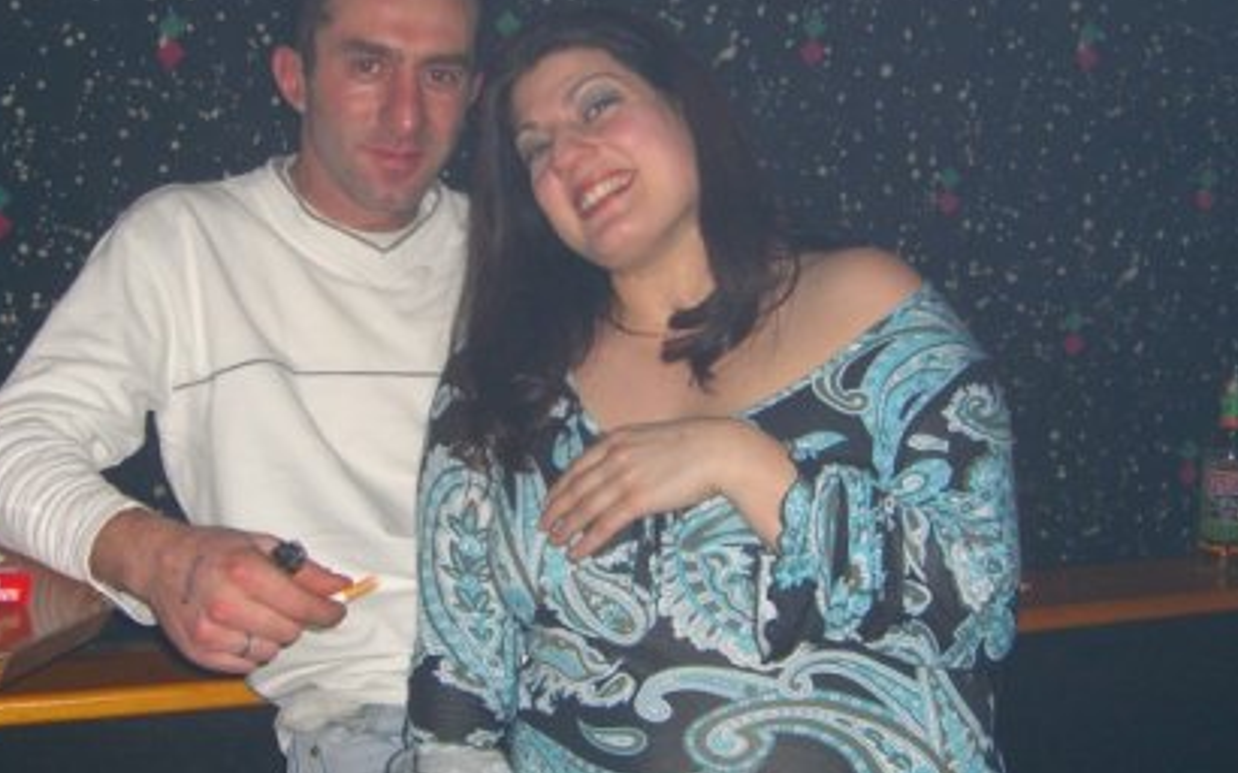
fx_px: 1990
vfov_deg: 22.0
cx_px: 522
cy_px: 365
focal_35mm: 59
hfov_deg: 34.5
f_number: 2.8
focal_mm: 7.9
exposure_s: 1/60
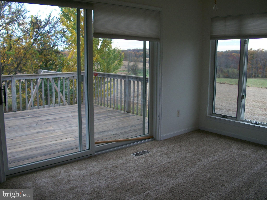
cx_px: 134
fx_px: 270
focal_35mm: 35
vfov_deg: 40.7
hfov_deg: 52.6
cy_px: 100
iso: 80
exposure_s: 1/80
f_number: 3.1
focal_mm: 6.3
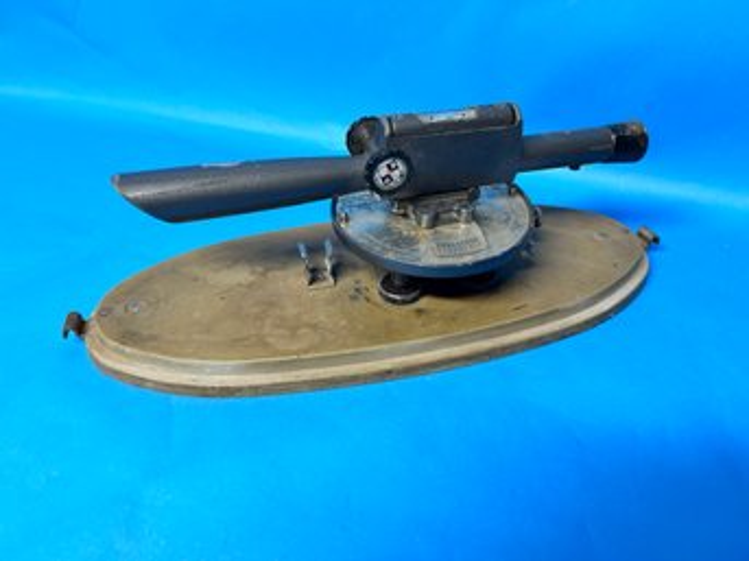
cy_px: 280
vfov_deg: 53.0
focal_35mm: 26
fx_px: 562
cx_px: 374
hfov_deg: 67.3
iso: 80
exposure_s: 1/60
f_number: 1.5
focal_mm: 5.7
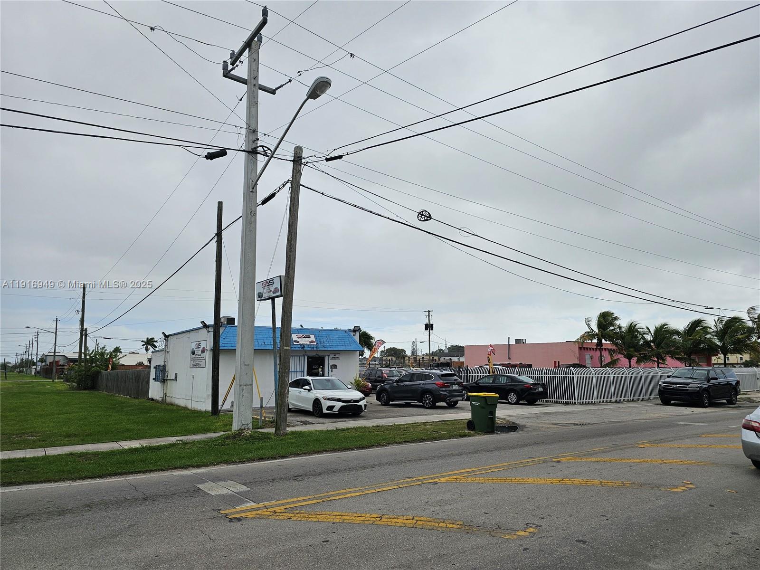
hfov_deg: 73.9
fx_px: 505
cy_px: 285
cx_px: 380
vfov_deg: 58.9
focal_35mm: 23
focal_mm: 6.3
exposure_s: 1/1650
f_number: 1.7
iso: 12
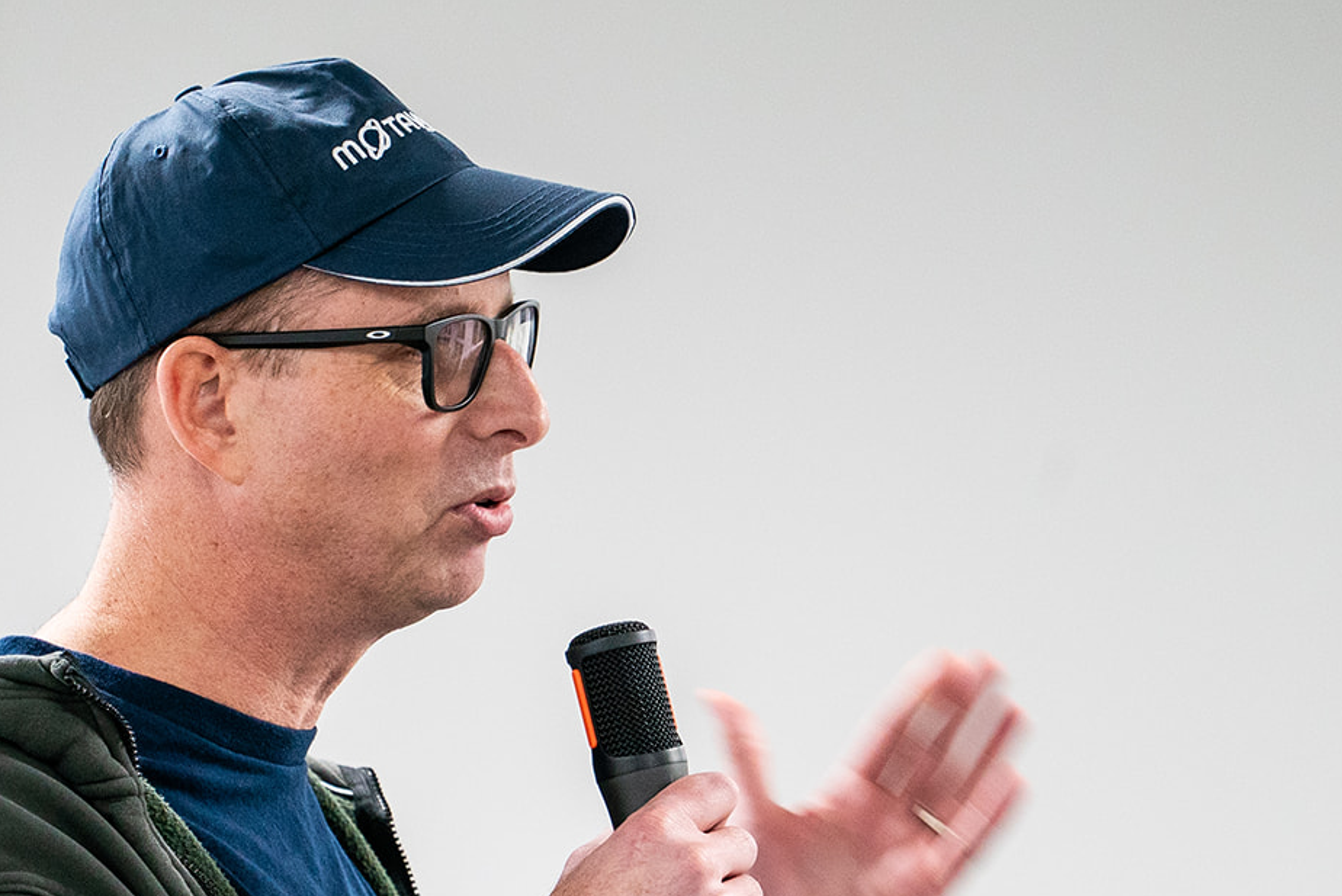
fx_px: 12792
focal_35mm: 343
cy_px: 635
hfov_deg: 6.0
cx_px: 562
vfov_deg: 4.0
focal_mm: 198
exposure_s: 1/125
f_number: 5.6
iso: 3200
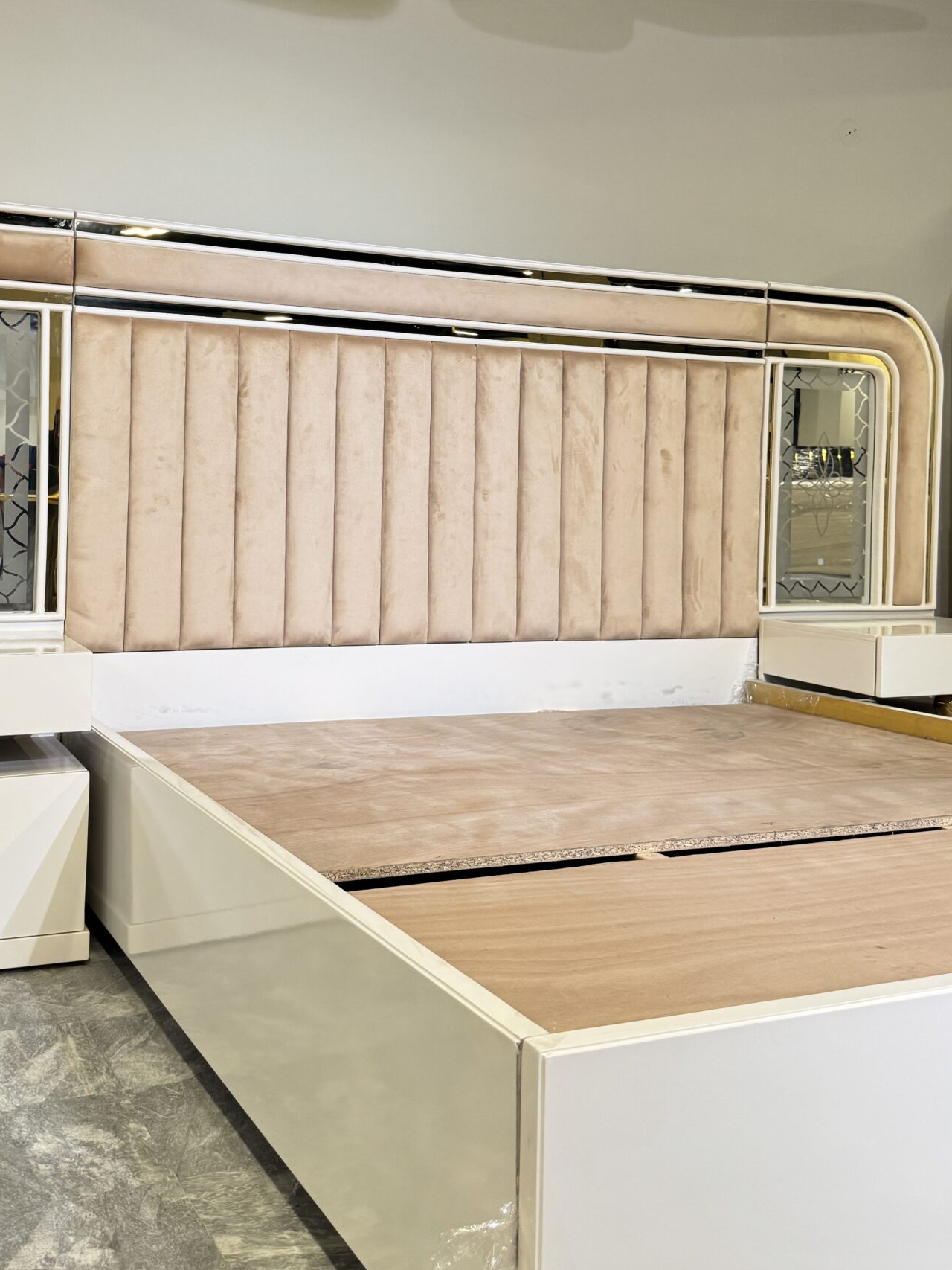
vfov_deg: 50.9
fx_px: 1320
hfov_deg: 39.4
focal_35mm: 36
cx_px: 349
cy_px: 482
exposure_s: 1/100
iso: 200
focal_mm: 6.76
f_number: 1.78
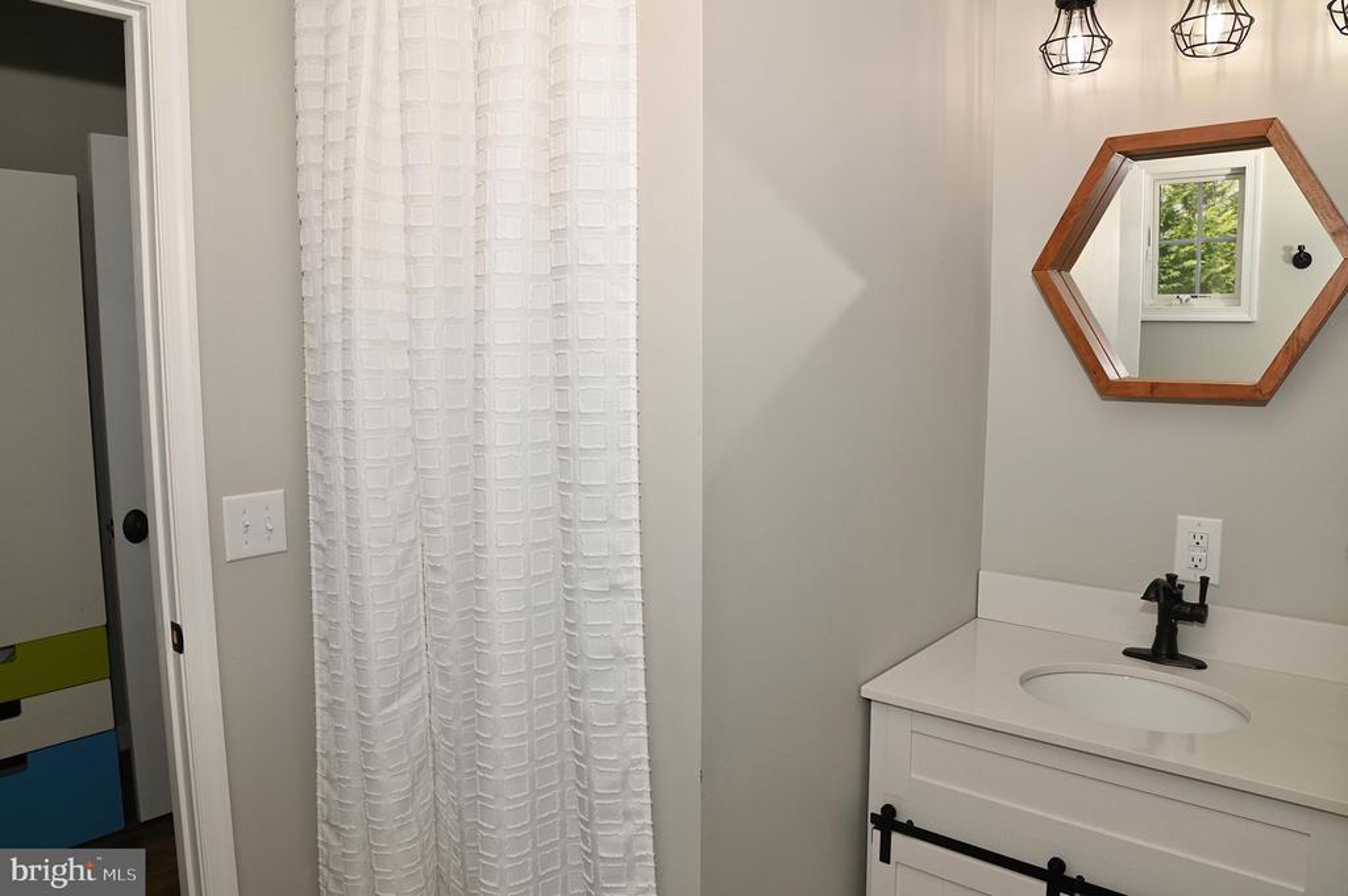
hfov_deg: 73.8
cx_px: 674
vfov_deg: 53.1
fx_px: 898
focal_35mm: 24
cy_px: 448
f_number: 13
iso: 400
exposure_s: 1/60
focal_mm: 24
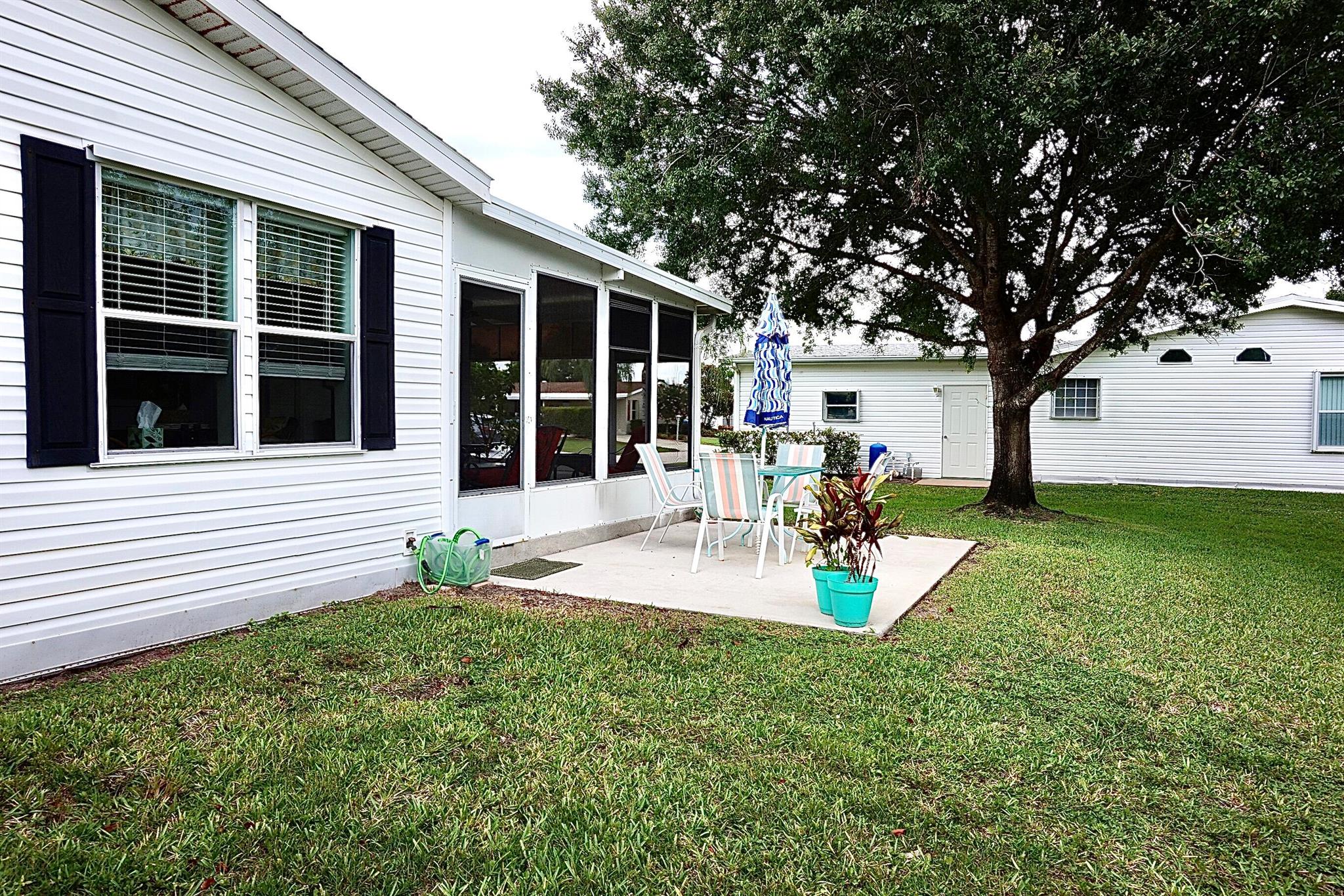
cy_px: 448
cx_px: 672
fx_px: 896
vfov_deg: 53.1
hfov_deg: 73.7
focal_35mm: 24
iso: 100
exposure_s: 1/80
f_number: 10
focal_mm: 16
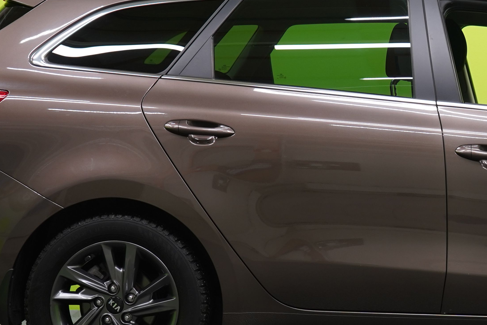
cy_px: 144
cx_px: 501
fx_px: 1813
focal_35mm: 134
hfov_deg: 15.0
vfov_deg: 10.2
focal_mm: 49
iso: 400
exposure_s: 1/25
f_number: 5.6
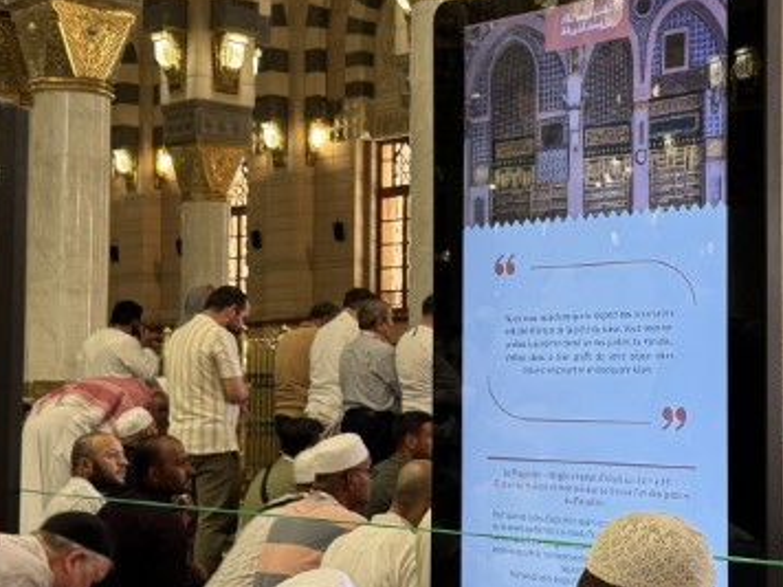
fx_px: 1561
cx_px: 649
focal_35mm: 69
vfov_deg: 21.3
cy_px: 323
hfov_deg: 27.5
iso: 125
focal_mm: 6.76
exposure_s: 1/60
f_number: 1.78
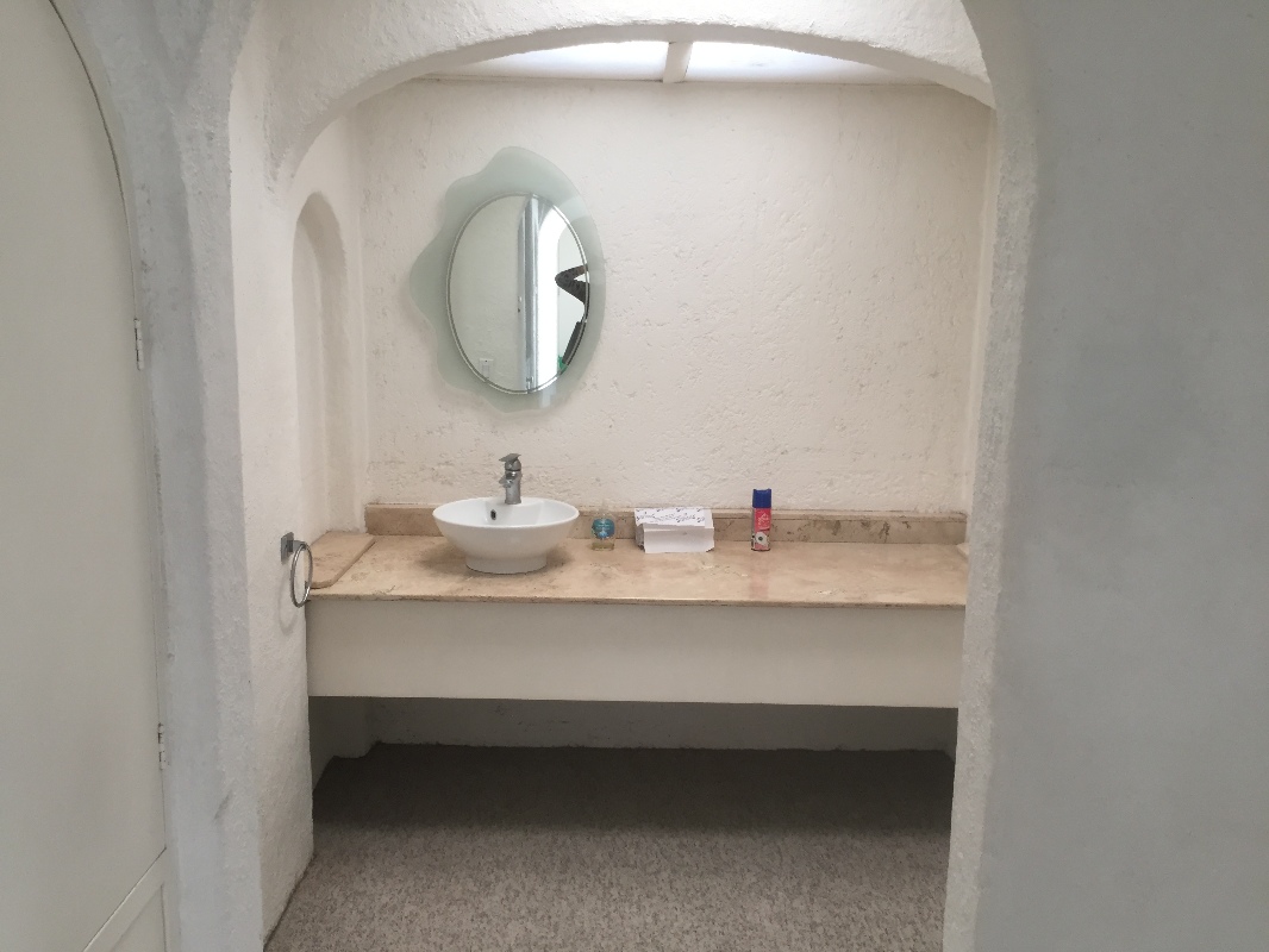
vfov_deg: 48.2
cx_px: 634
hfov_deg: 61.6
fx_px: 1063
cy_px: 476
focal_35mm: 29
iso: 32
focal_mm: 4.15
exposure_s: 1/30
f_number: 2.2
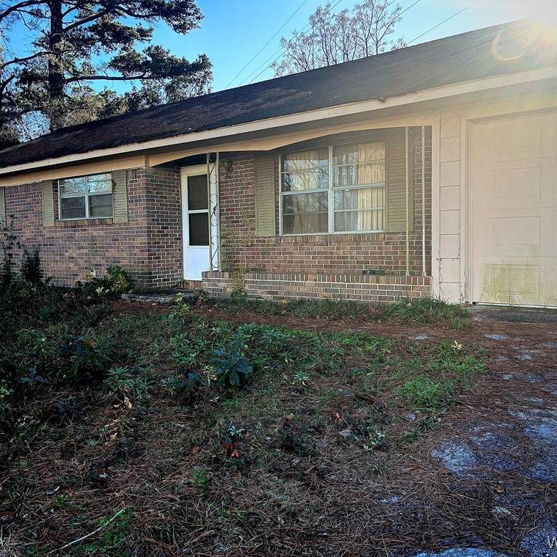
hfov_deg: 52.3
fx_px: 564
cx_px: 232
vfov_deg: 52.5
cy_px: 277
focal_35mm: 31
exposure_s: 1/477
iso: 50
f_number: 1.6
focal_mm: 5.96
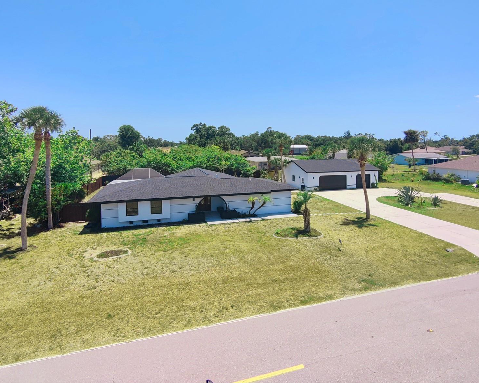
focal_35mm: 18
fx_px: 255
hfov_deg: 86.4
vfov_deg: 73.8
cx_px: 242
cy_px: 190
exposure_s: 1/1250
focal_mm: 17
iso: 100
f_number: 2.8
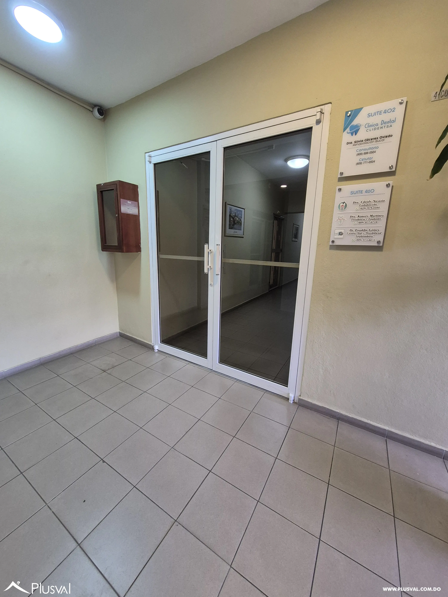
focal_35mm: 13
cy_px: 298
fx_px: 224
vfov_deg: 106.2
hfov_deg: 89.9
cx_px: 224
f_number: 2.2
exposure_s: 1/60
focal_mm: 1.74
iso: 250
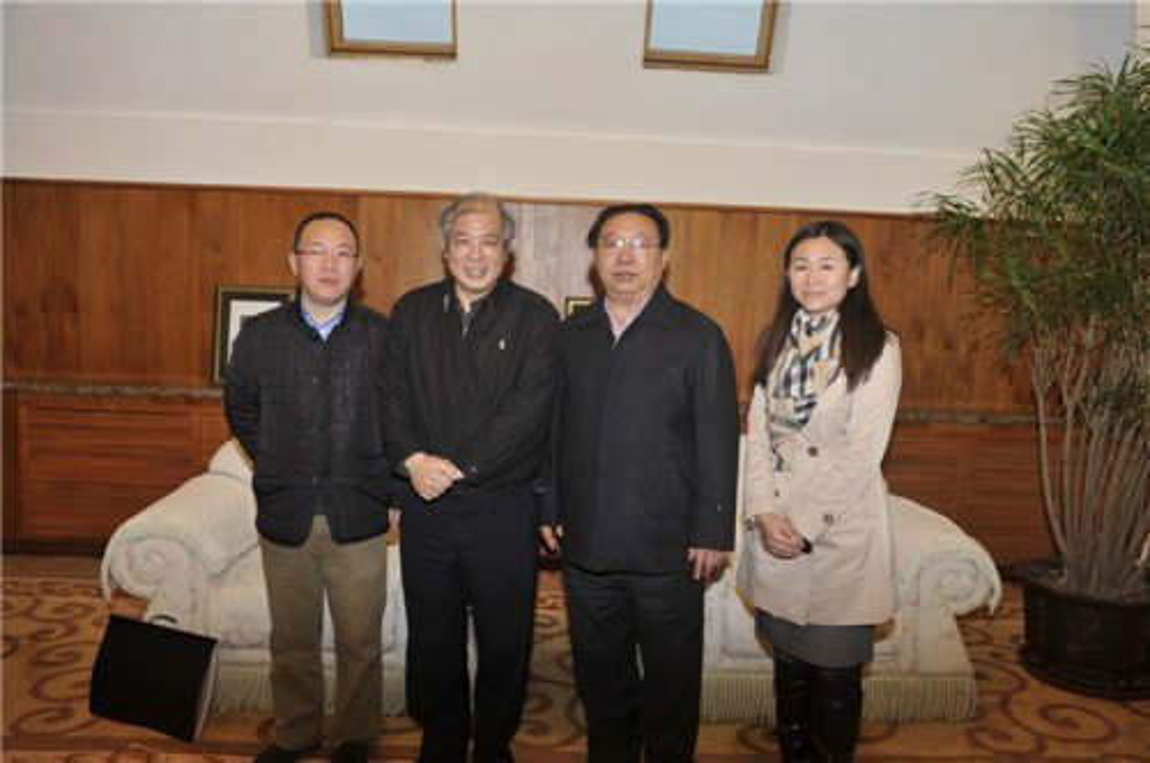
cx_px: 575
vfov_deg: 44.8
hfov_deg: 63.7
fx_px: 925
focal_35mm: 29
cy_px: 382
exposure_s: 1/60
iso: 250
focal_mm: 29
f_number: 5
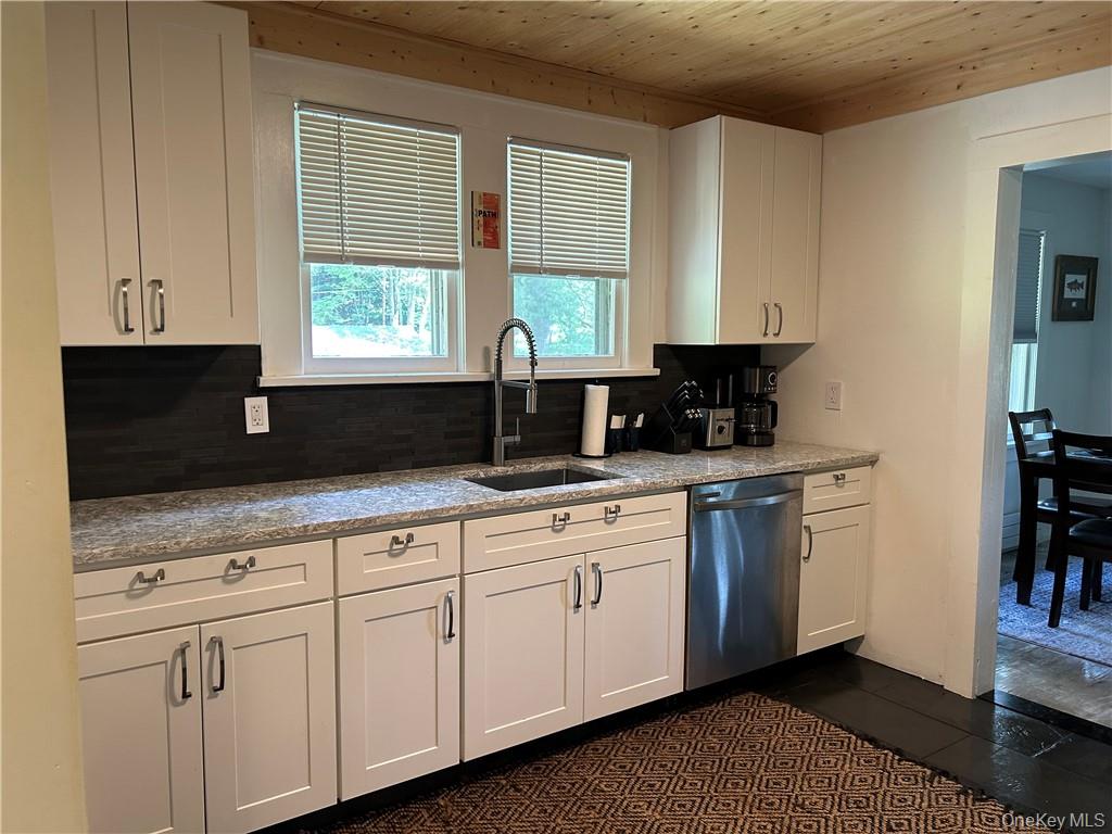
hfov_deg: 67.3
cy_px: 417
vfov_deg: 53.1
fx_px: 835
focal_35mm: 26
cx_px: 556
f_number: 1.5
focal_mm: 5.7
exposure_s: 1/60
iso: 125
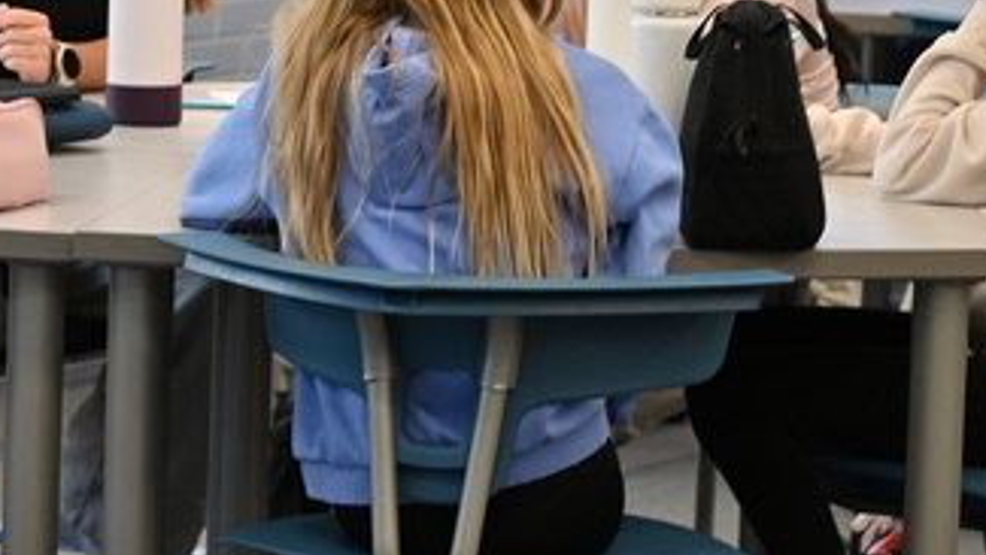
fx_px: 6041
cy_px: 62
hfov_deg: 9.3
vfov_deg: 5.3
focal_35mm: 231
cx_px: 352
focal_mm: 70
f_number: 4
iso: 560
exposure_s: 1/125
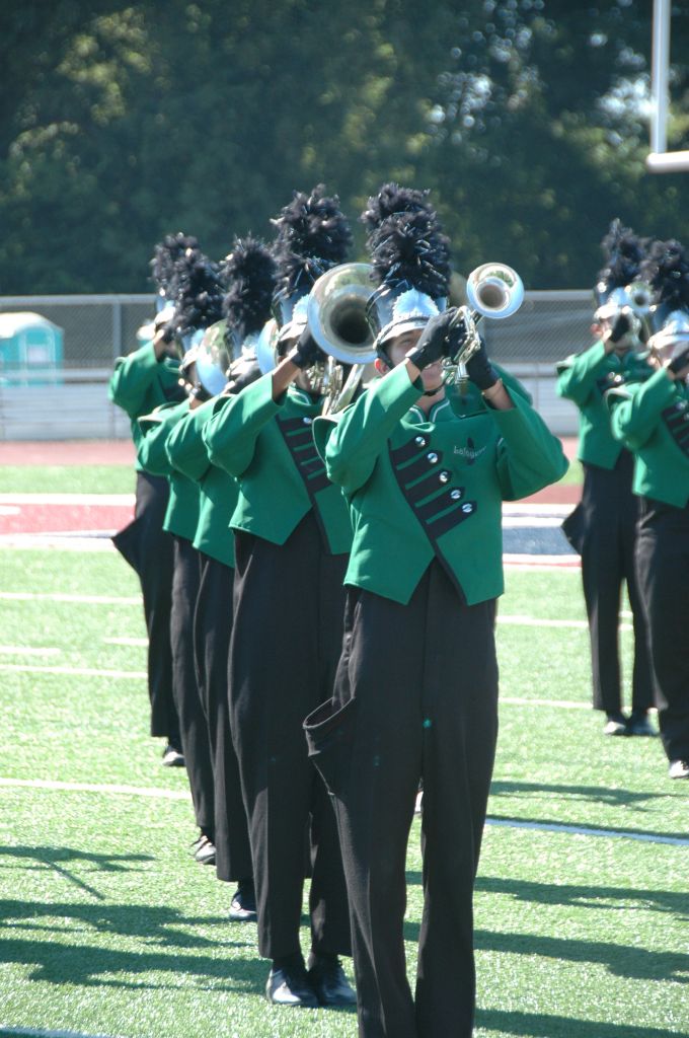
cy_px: 519
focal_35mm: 202
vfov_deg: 10.2
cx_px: 344
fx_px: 5829
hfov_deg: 6.8
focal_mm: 135
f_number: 5.6
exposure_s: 1/250
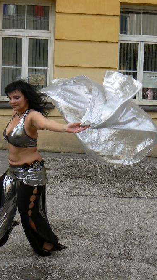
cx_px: 63
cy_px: 140
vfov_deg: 35.4
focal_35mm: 59
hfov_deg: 20.4
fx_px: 437
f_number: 5.6
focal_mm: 8.9
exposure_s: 1/250
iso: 80
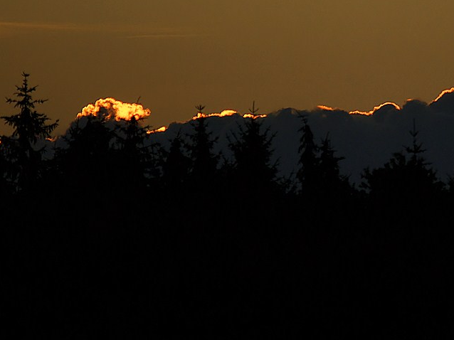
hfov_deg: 2.3
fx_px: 11118
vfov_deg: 1.8
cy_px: 142
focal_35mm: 848
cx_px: 420
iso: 200
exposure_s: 1/2500
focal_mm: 300
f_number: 4
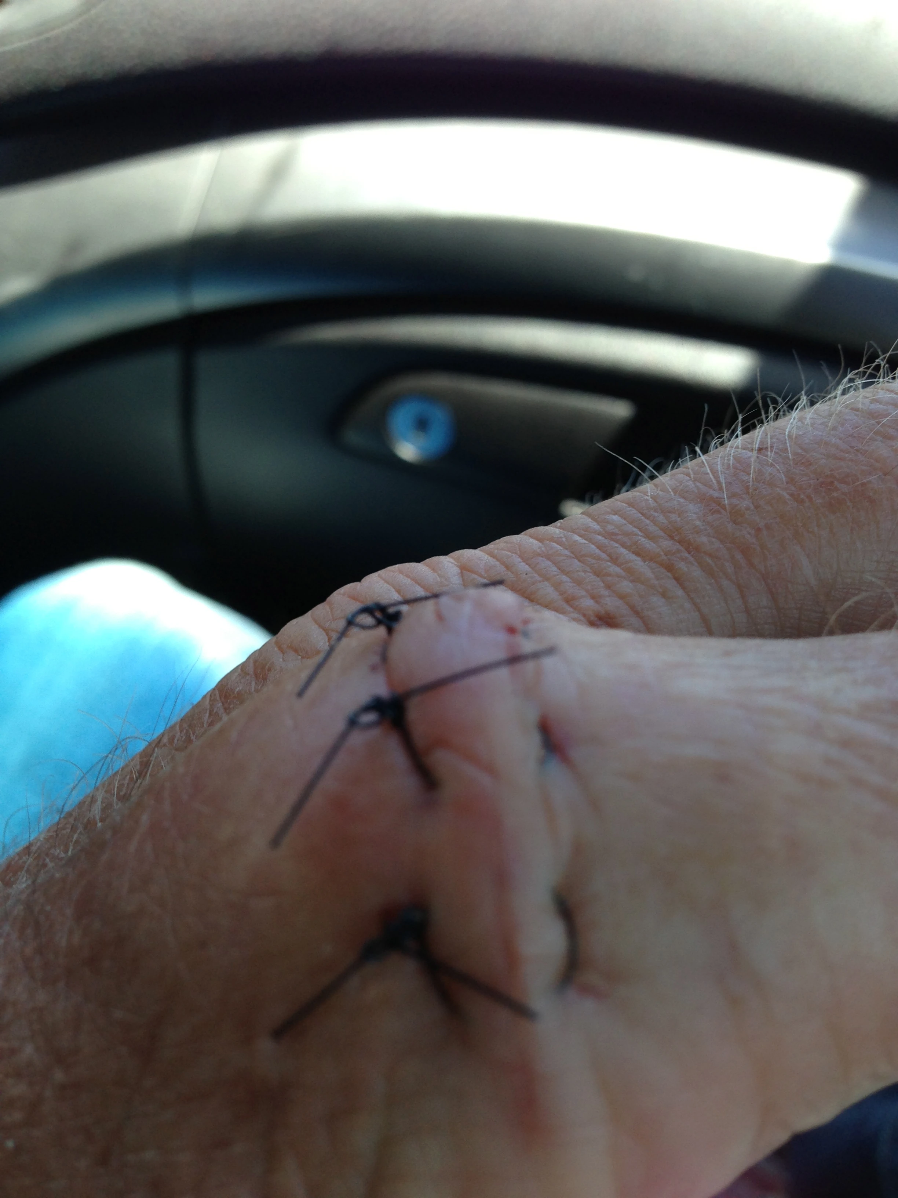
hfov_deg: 42.9
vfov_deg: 55.4
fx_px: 1141
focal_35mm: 33
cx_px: 449
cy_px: 599
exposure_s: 1/128
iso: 50
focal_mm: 4.13
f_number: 2.4
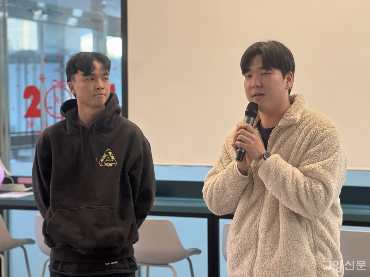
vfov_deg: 19.1
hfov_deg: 25.3
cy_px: 138
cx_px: 185
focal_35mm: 77
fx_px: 823
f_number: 2.8
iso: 160
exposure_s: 1/60
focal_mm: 9
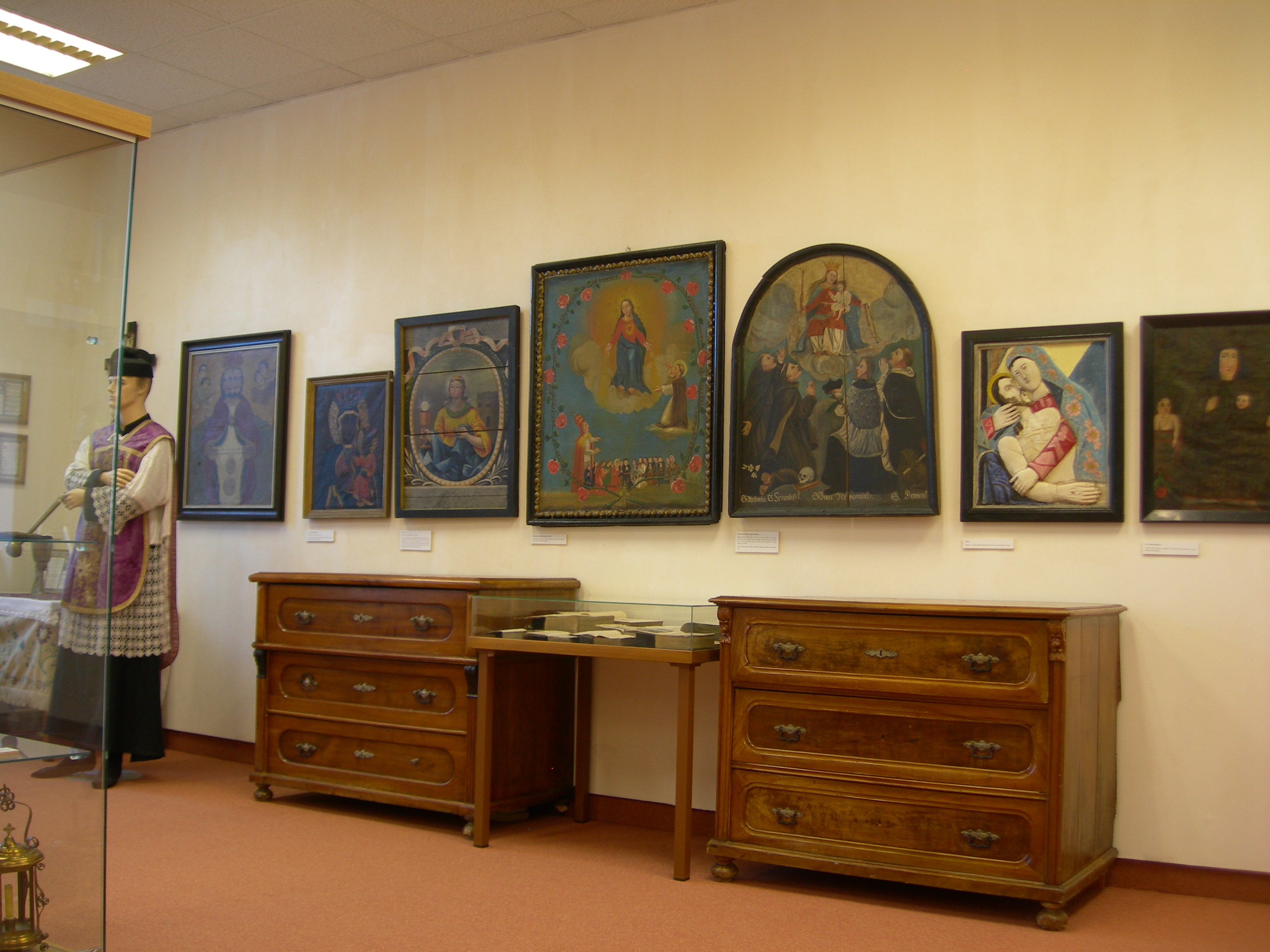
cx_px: 635
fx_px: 1394
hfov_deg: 49.0
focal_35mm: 38
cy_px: 476
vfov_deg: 37.7
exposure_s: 1/11
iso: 50
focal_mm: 7.8
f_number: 2.8
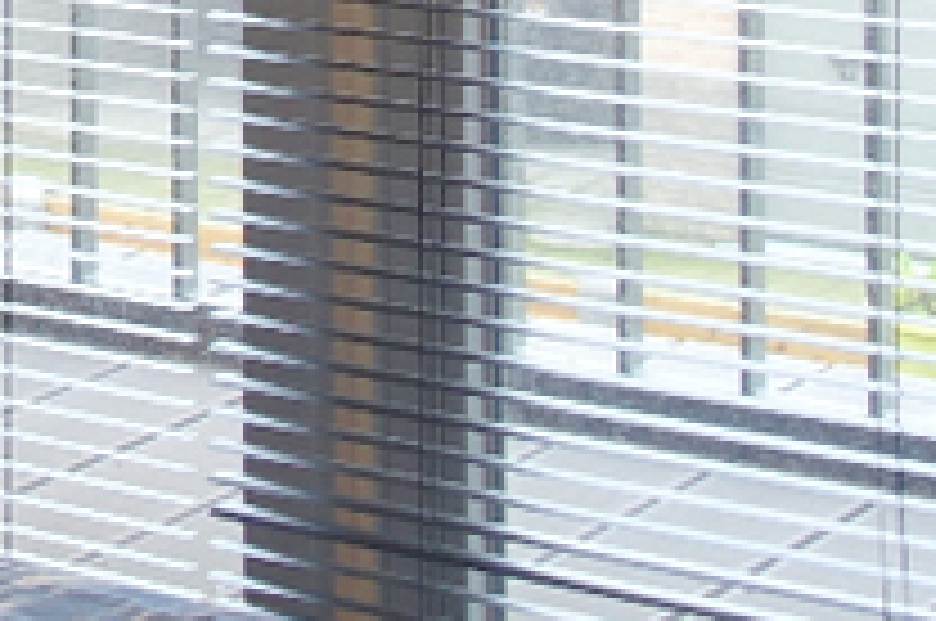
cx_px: -882
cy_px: -752
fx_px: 4050
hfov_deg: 11.9
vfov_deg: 8.2
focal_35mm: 156
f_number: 2.5
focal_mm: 8.8
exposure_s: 1/30
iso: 125
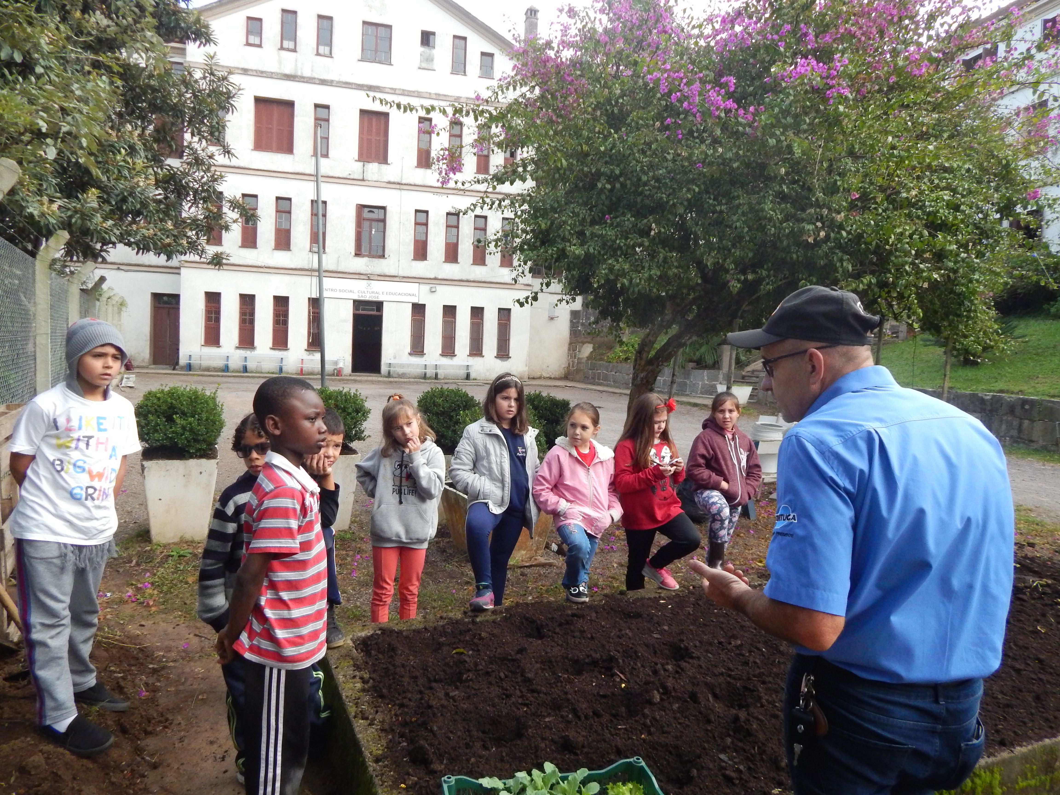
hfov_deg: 73.9
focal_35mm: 23
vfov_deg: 58.9
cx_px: 530
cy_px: 398
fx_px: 704
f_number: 3
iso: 400
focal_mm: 4
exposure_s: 1/800
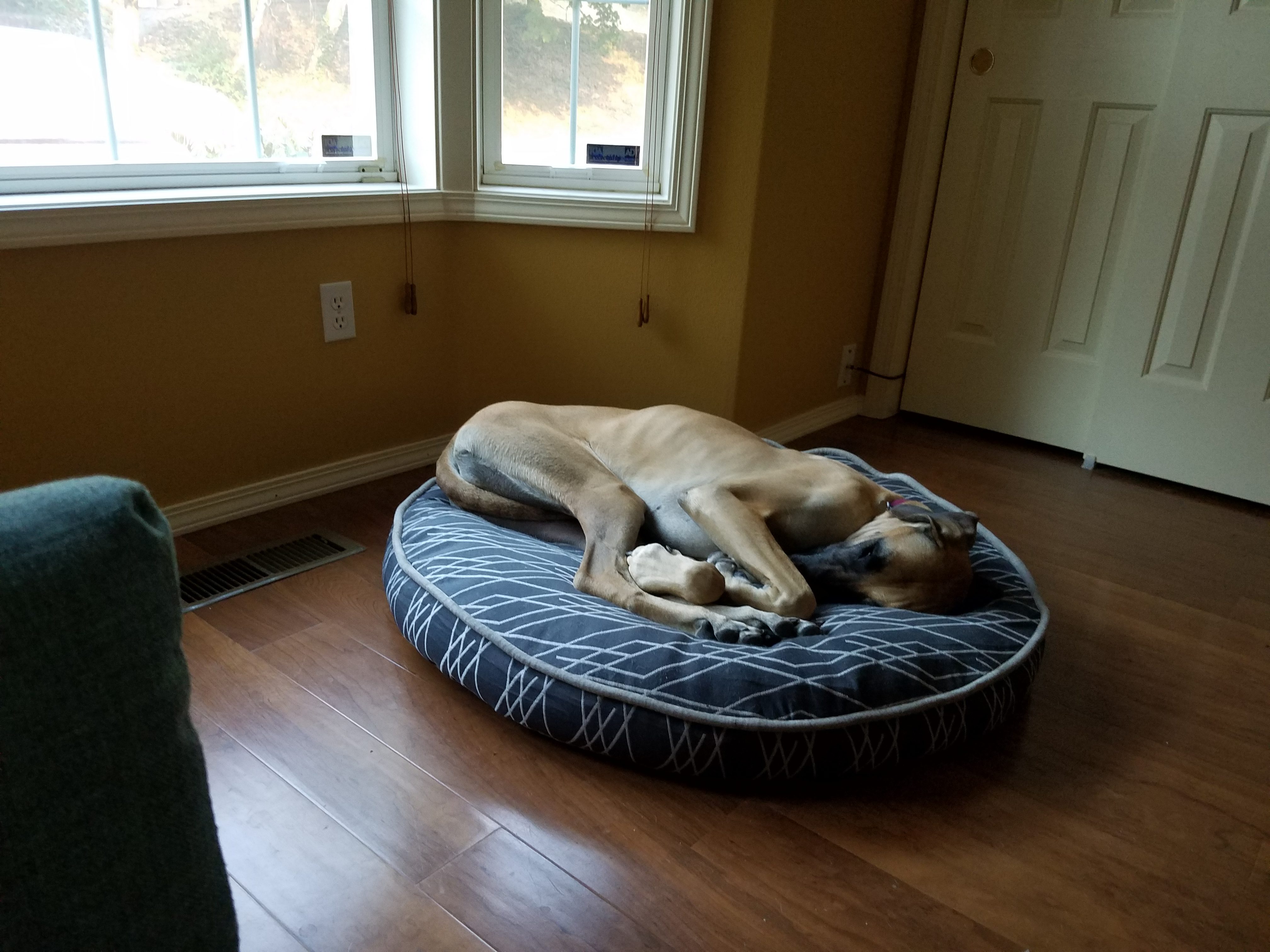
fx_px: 954
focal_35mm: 26
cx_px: 635
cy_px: 476
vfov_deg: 53.1
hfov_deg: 67.3
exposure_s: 1/10
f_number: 1.7
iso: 200
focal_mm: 4.2
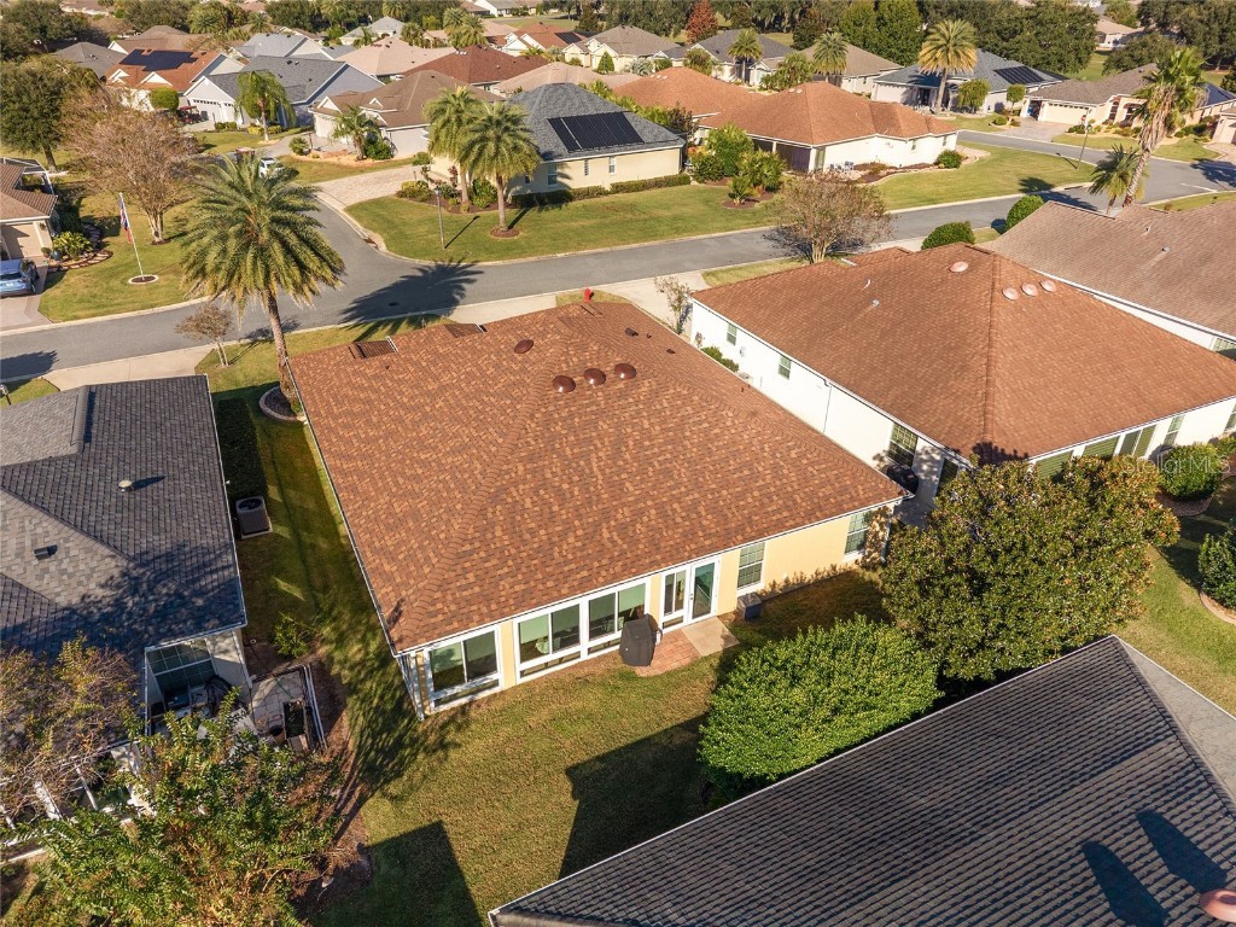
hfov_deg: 71.6
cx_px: 618
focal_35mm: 24
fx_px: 857
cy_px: 464
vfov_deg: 56.8
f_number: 1.8
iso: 280
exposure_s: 1/5000
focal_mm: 8.67
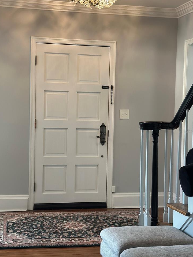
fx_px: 446
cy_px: 131
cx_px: 81
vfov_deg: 32.2
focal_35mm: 60
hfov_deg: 24.4
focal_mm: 6.86
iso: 320
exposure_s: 1/40
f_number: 1.78
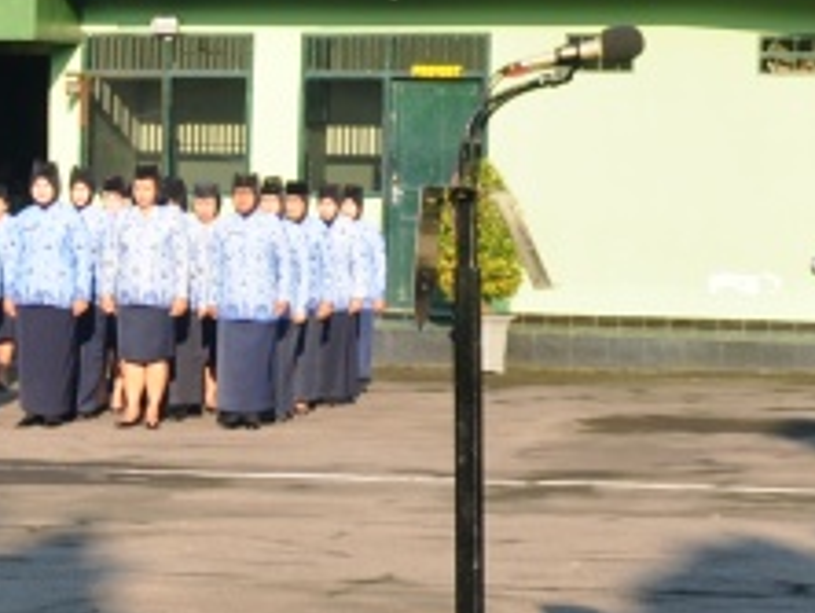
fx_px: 3441
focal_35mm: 146
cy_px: 422
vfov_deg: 10.2
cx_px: -400
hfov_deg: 12.8
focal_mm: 22
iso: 100
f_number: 7.1
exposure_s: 1/125
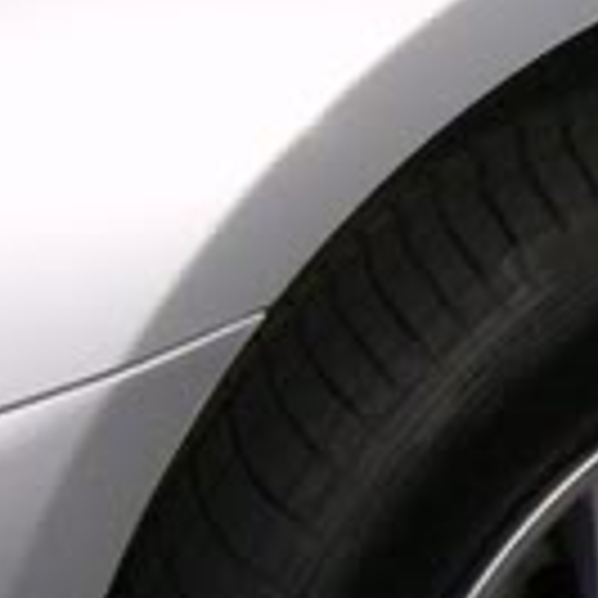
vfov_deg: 6.7
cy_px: -859
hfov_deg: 6.2
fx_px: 4808
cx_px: 2194
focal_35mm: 246
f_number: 4.7
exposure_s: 1/1385
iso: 100
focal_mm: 6
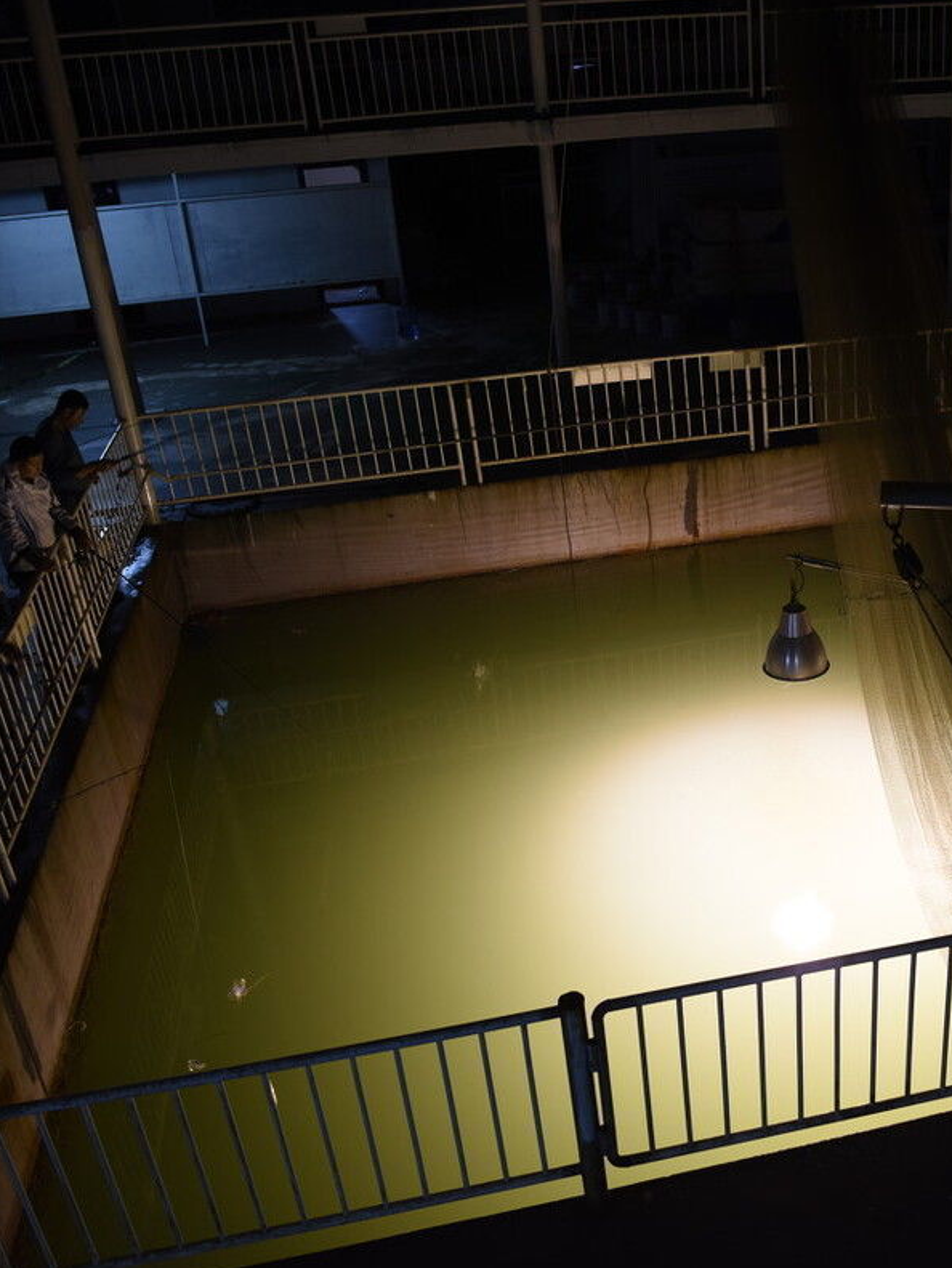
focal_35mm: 35
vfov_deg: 52.6
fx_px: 1282
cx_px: 728
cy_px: 637
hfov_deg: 39.5
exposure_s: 1/13
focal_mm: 24
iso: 640
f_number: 2.8
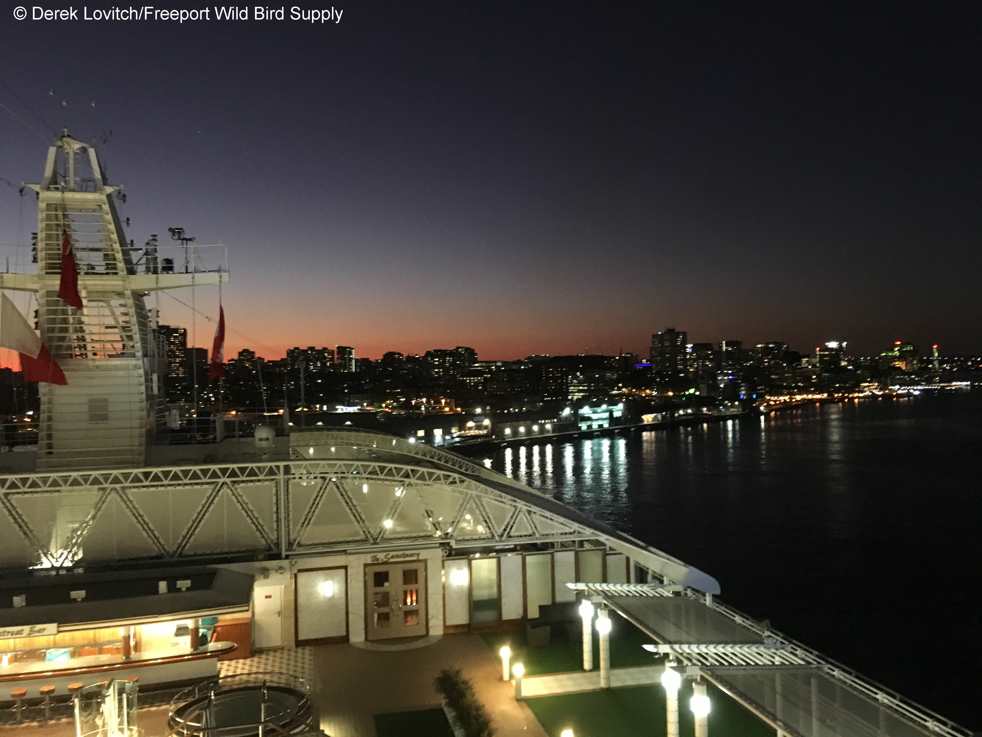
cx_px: 491
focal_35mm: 29
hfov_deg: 61.7
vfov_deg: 48.2
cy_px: 368
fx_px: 823
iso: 400
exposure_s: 1/15
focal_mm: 4.15
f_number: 2.2
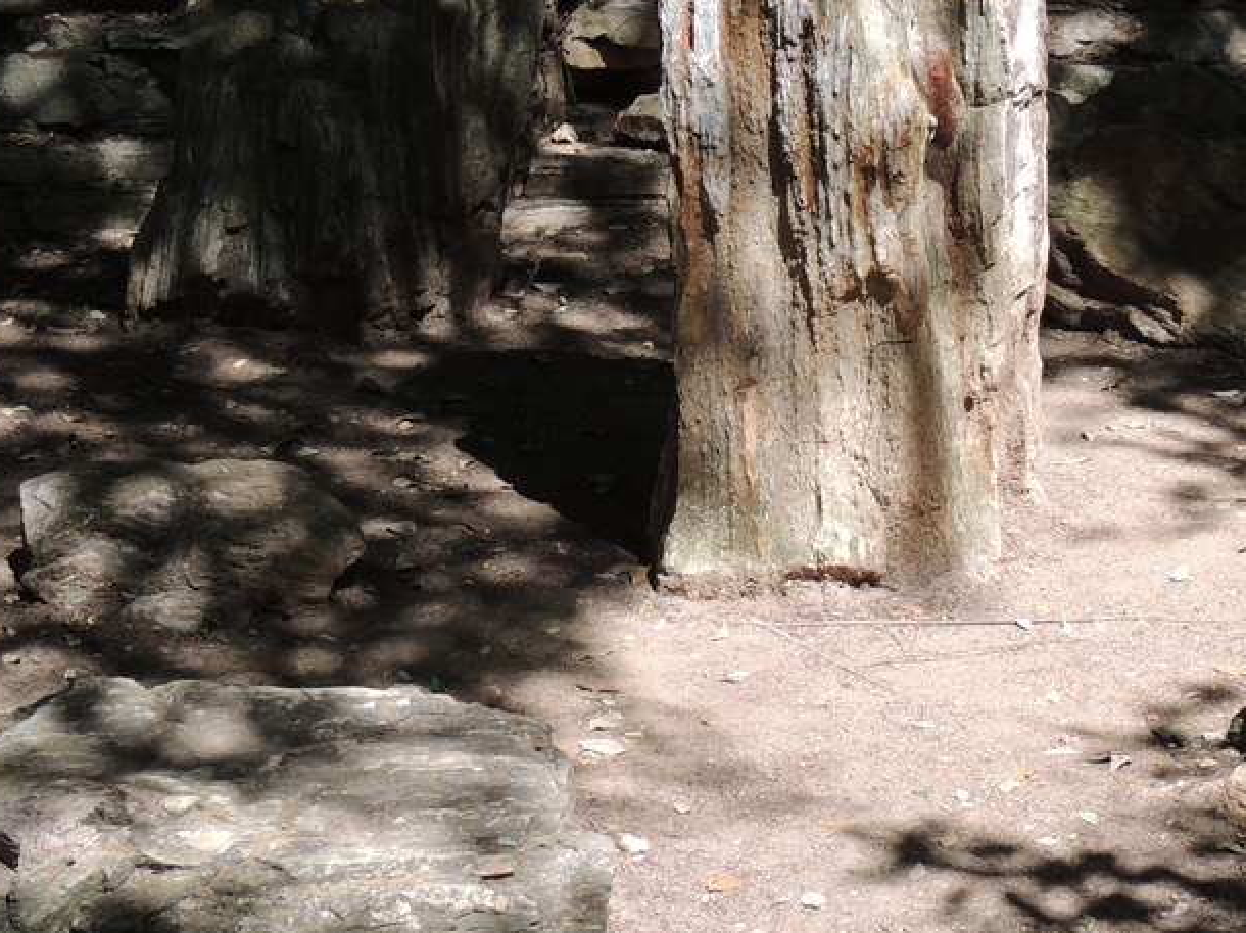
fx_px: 3778
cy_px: 343
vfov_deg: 14.1
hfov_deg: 18.7
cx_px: 756
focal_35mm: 105
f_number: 3.6
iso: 100
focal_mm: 8.9
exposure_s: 1/400
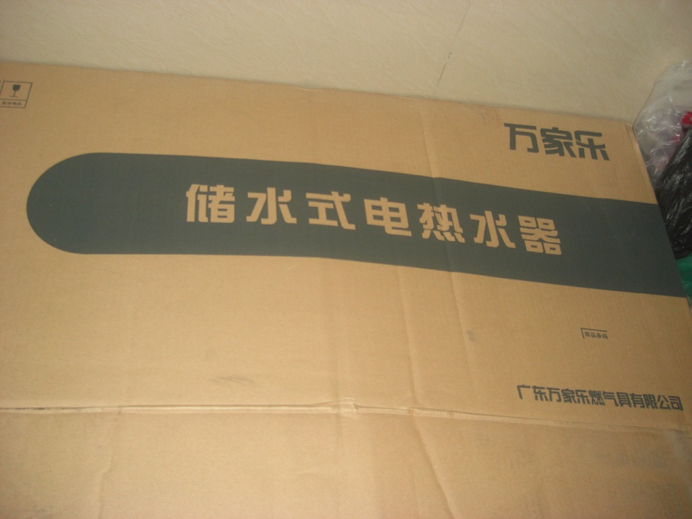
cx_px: 346
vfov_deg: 37.7
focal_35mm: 38
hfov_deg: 49.0
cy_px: 260
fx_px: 760
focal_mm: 7.9
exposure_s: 1/60
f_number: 2.8
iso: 200
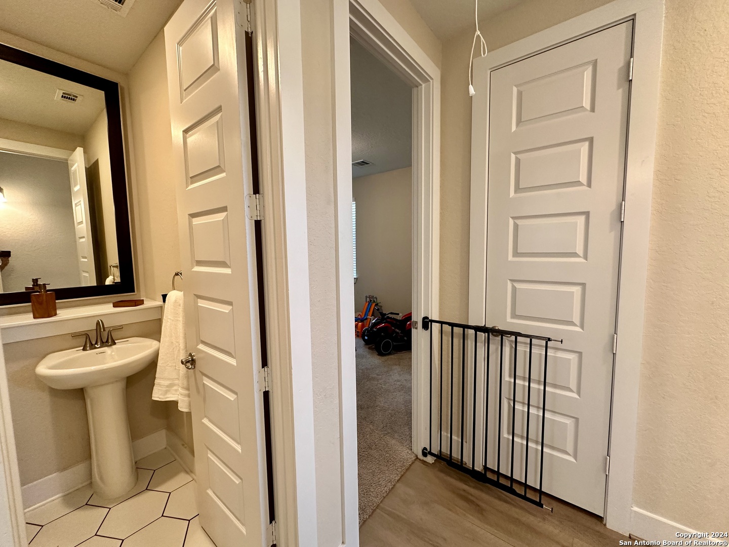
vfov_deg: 85.7
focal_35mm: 14
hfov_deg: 102.1
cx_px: 364
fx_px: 295
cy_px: 274
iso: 200
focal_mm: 2.22
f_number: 2.2
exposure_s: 1/60
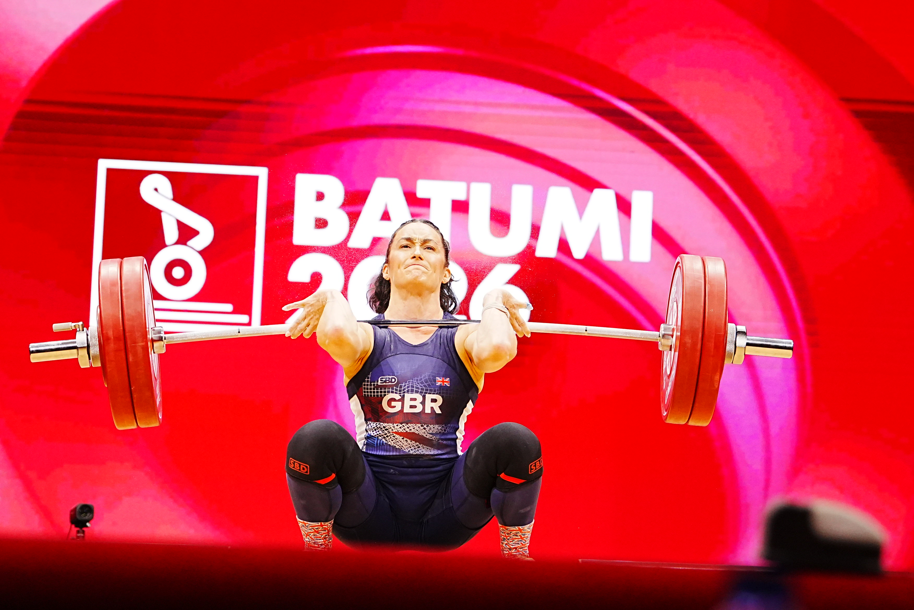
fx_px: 2843
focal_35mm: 112
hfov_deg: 18.3
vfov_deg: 12.2
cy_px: 305
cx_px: 457
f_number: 3.5
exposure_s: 1/400
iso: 2500
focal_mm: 75
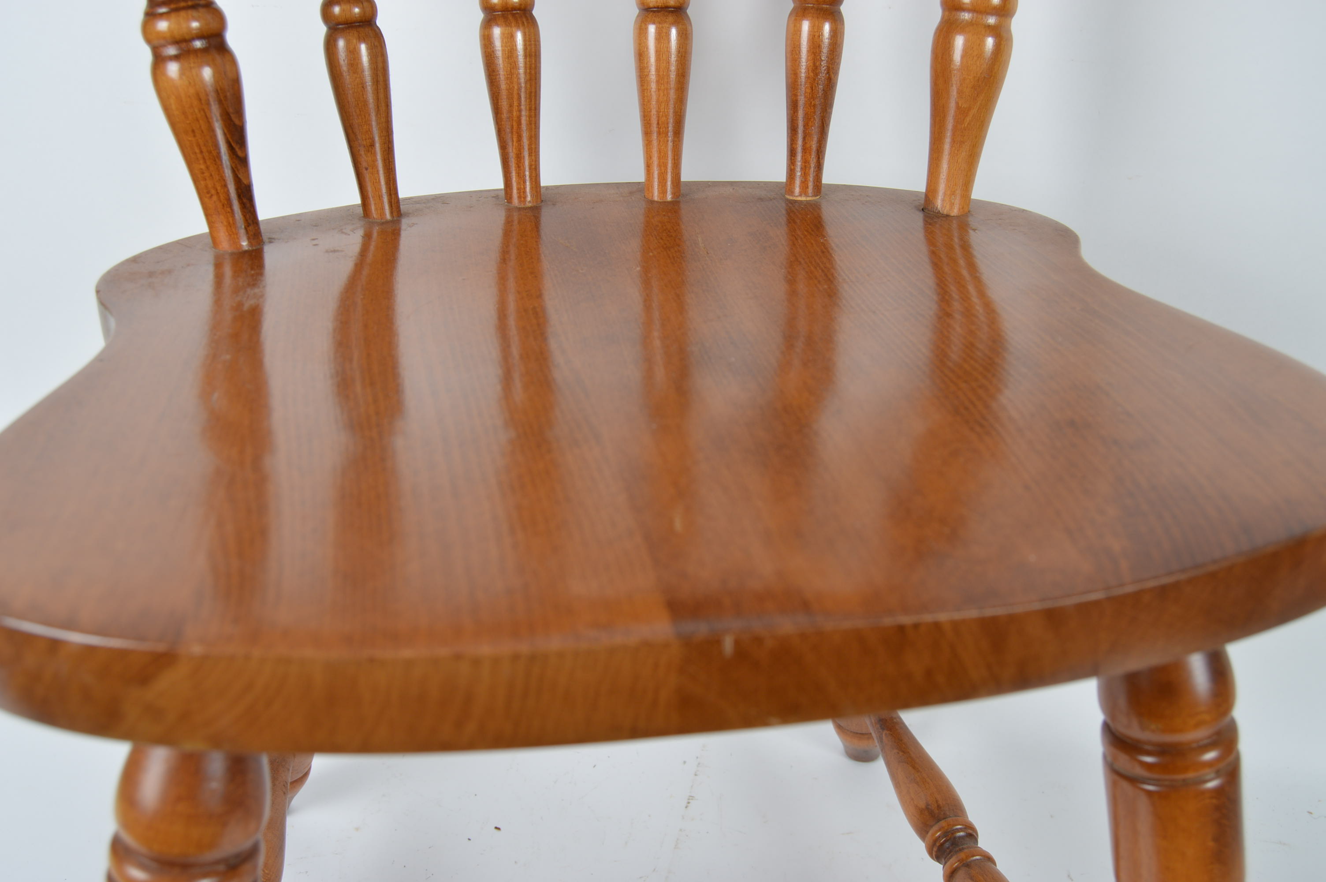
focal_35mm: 34
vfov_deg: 38.3
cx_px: 663
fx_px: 1270
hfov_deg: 55.1
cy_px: 441
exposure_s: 1/80
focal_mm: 23
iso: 100
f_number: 5.6
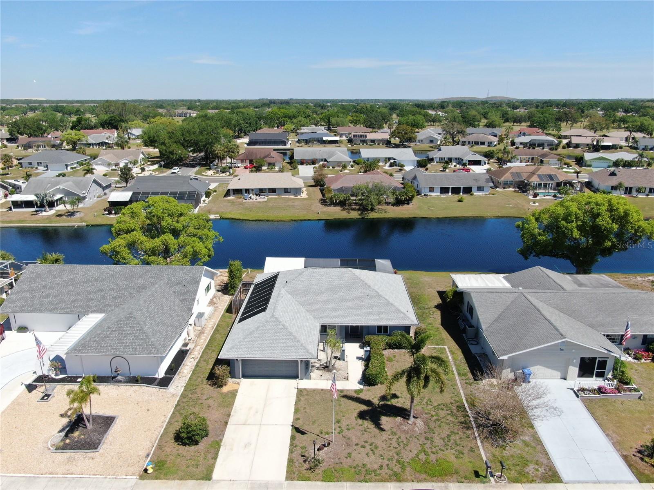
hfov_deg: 71.6
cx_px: 327
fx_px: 453
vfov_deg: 56.8
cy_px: 245
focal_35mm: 24
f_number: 2.8
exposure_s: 1/1250
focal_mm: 4.39
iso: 100
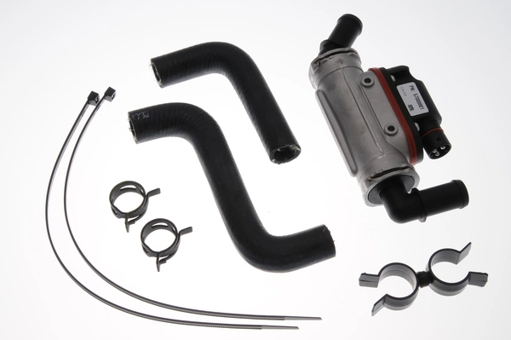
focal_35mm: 72
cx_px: 256
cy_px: 170
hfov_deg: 28.1
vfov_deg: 18.9
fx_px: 1021
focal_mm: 48
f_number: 18
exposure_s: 1/125
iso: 200
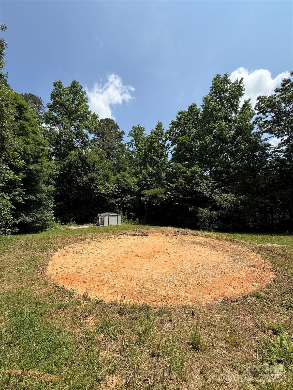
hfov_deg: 85.7
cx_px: 146
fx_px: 158
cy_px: 195
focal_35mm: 14
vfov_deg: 102.1
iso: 50
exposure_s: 1/1698
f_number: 2.2
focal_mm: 2.22
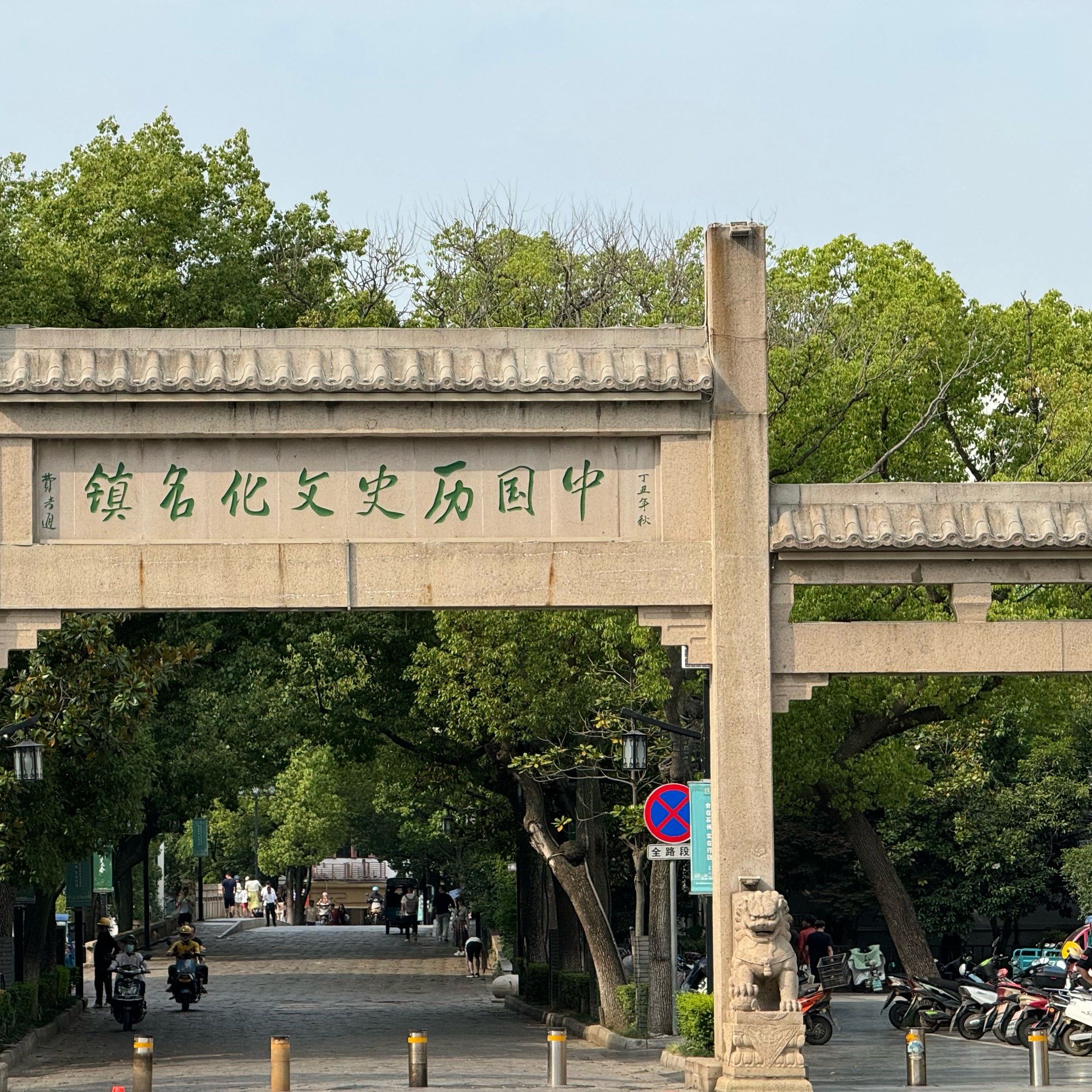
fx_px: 5068
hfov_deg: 12.3
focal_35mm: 142
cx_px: 366
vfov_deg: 12.3
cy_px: 544
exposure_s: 1/736
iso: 50
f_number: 2.8
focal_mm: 15.66
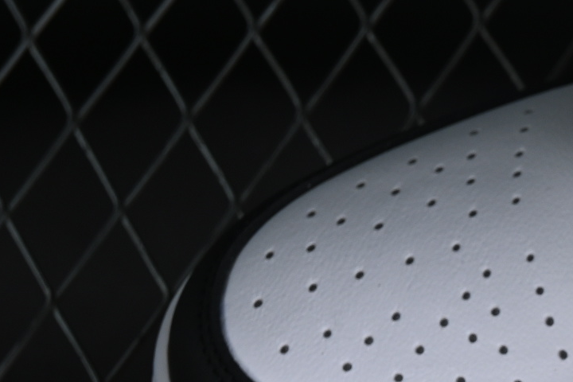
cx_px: 1088
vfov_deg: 4.7
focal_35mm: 290
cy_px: 478
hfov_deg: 6.9
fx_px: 4615
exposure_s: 1/60
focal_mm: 50
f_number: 7.1
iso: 160
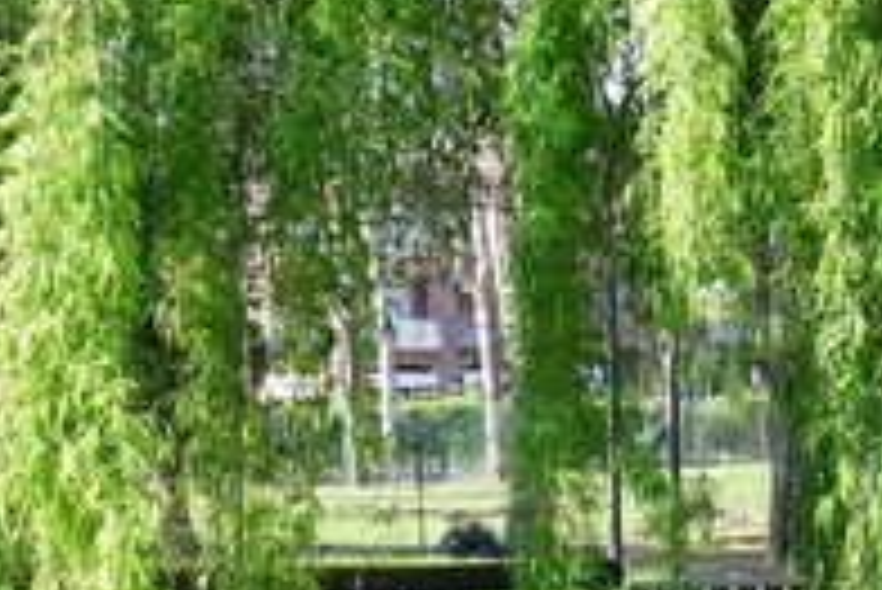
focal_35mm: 161
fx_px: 3936
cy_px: 725
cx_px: 1022
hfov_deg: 12.5
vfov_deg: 8.5
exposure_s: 1/160
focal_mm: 35
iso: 400
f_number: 9
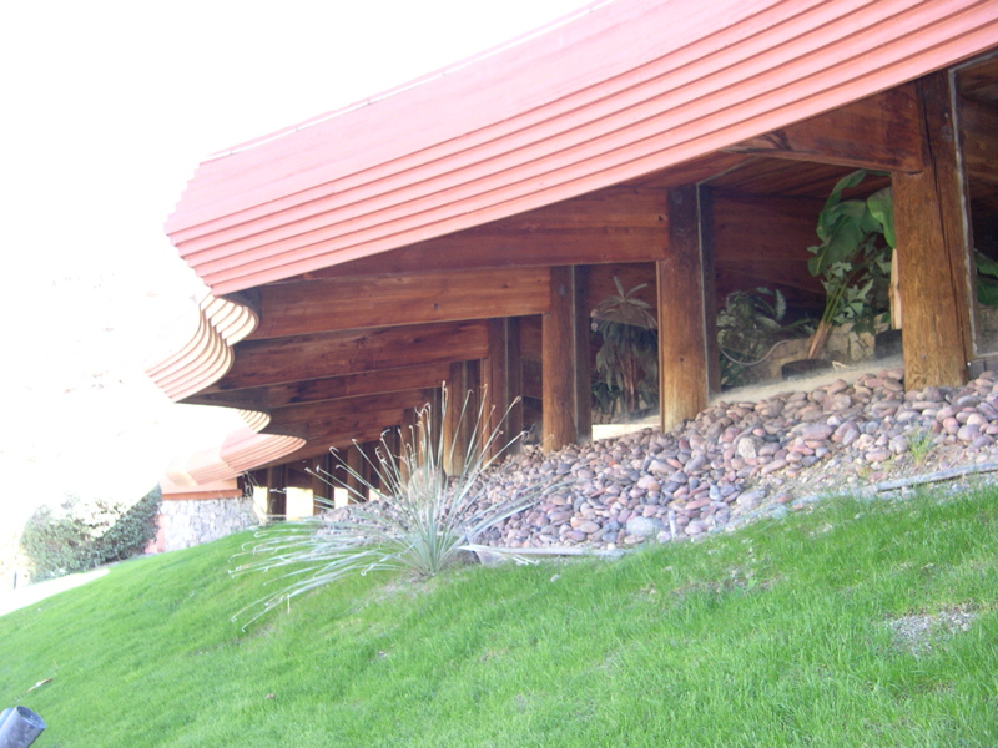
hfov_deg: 49.0
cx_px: 499
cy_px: 374
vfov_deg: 37.7
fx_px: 1096
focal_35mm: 38
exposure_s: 1/61.2
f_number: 2.8
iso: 141
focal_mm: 8
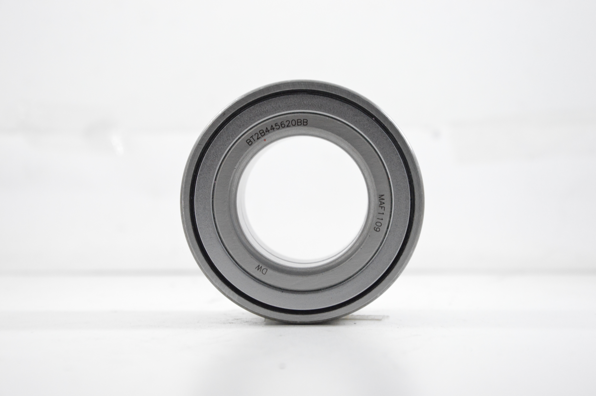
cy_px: 198
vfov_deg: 13.0
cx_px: 298
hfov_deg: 19.5
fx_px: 1737
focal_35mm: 105
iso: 3200
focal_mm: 70
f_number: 7.1
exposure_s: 1/100
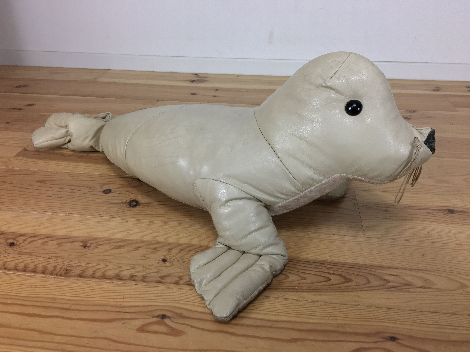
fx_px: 394
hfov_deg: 61.7
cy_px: 176
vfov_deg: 48.2
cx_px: 235
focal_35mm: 29
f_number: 2.2
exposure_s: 1/33
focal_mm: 4.15
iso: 40
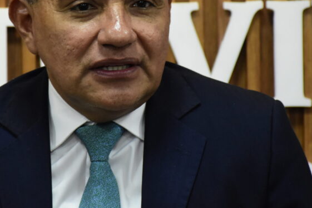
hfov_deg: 5.4
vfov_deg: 3.6
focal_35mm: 383
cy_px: 50
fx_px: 3319
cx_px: 125
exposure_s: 1/125
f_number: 5.6
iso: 2500
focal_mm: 140
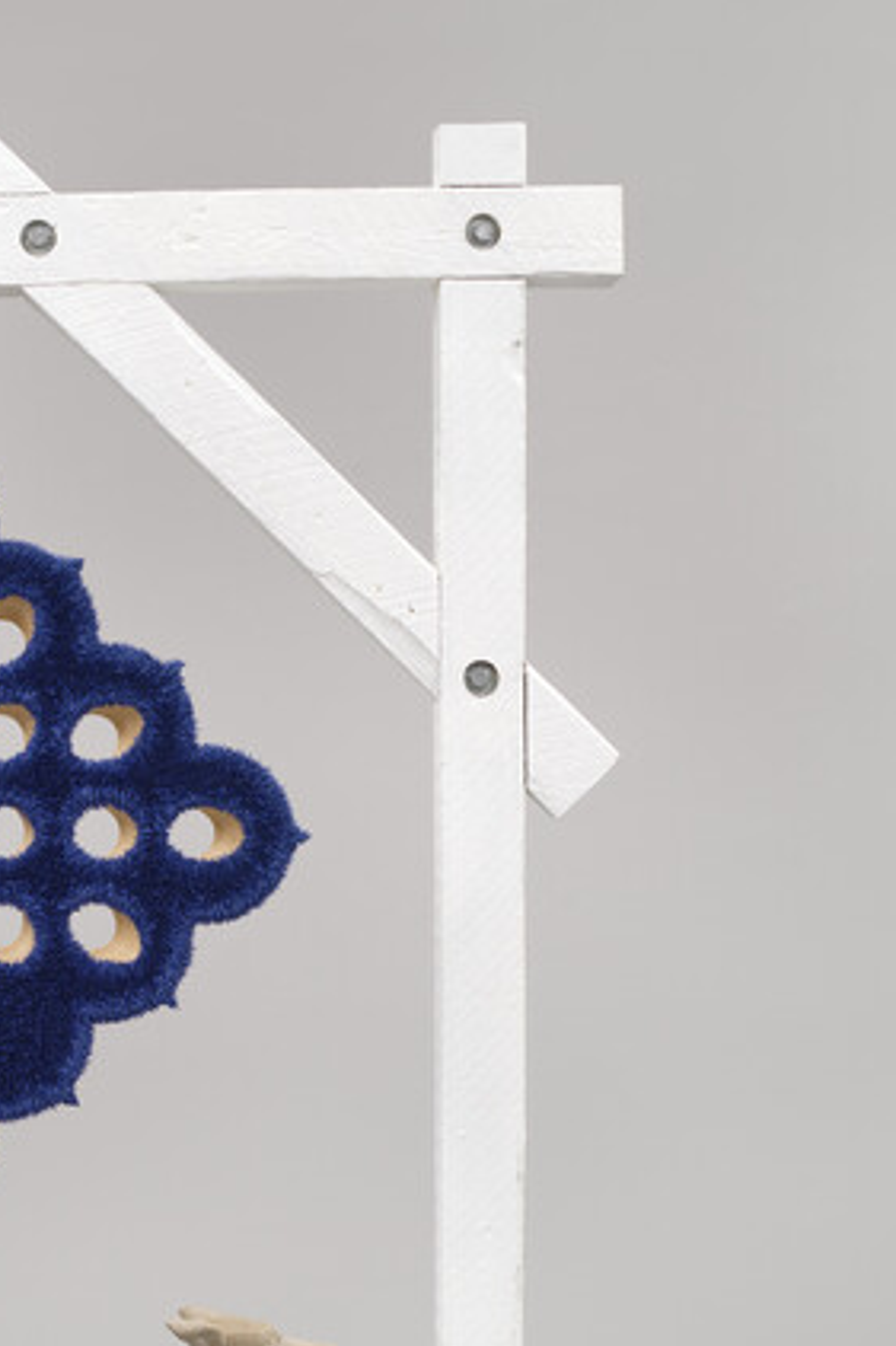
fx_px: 3960
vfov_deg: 18.9
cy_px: 1214
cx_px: 121
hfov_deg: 12.8
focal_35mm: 106
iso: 64
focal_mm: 80
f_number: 11
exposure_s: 1/125
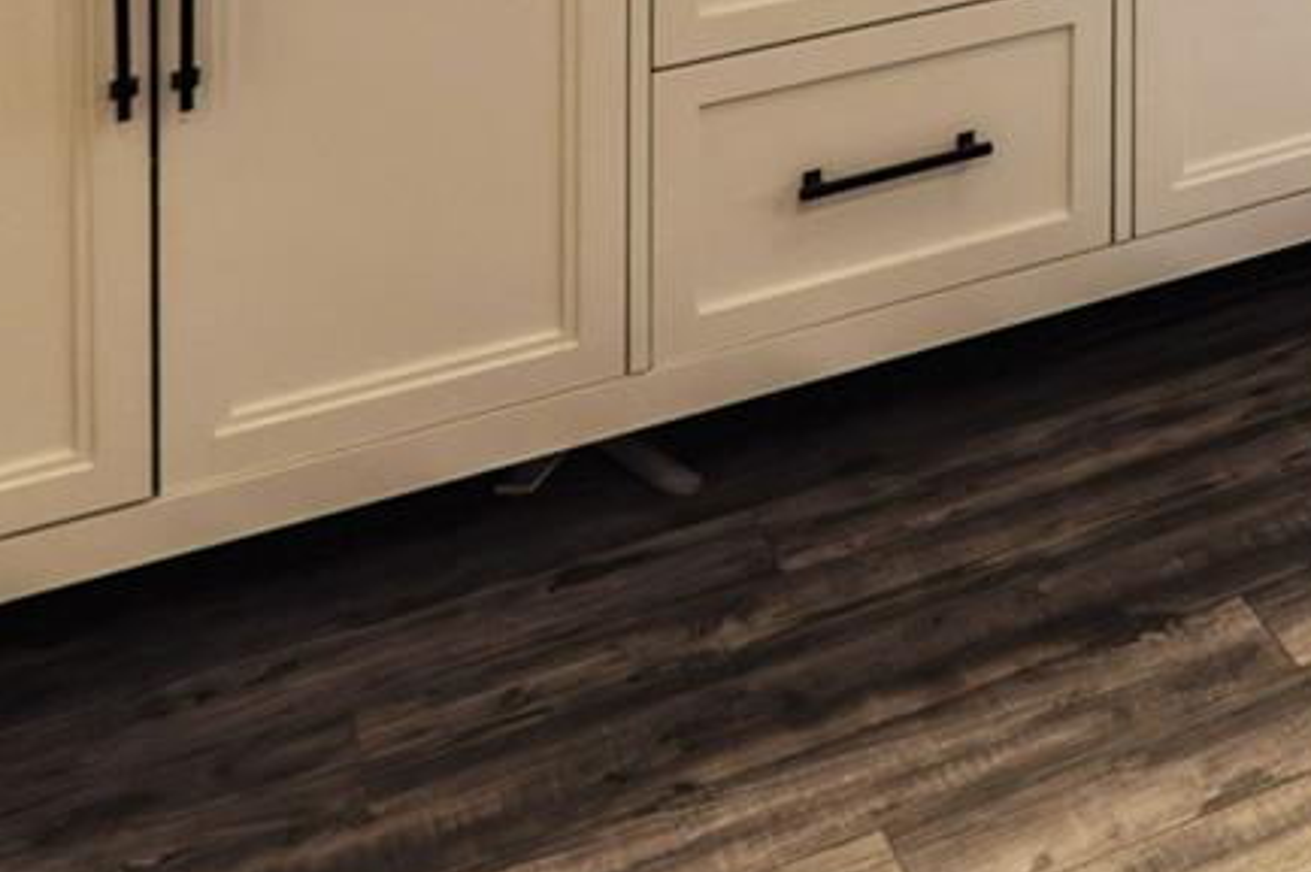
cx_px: 2080
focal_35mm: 71
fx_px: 2584
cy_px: -1070
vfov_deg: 14.4
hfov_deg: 22.3
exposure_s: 1/50
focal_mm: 10
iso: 500
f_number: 4.5
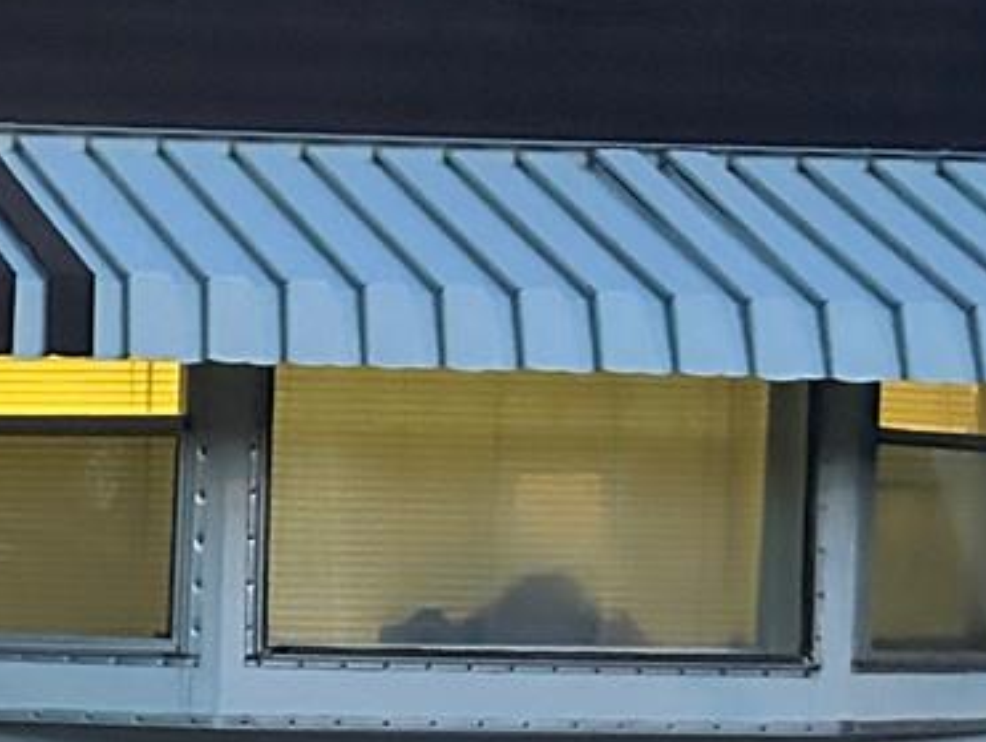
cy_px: 753
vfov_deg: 13.1
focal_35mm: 112
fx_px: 3193
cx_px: -1021
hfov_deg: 14.4
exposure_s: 1/30
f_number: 1.5
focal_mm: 5.7
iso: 800
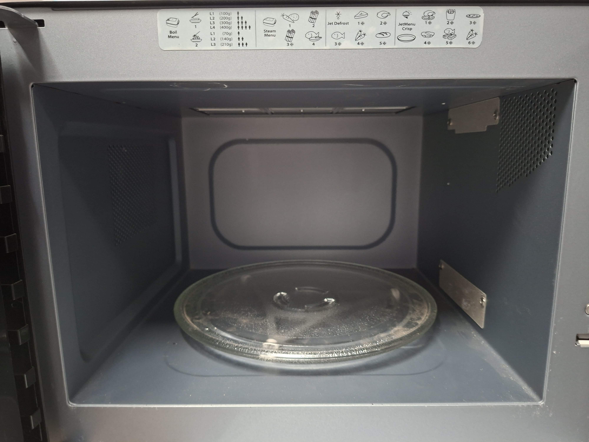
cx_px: 294
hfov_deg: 73.9
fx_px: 391
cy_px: 221
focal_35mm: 23
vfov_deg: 58.9
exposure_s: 1/25
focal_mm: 5.54
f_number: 1.8
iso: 500
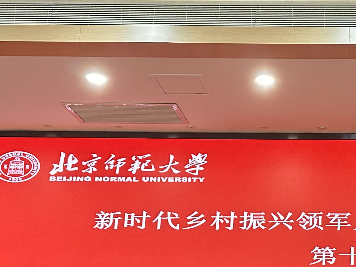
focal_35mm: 72
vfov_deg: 20.2
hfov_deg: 25.7
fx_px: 740
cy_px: 211
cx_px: 355
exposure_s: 1/60
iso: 500
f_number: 1.78
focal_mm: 6.86
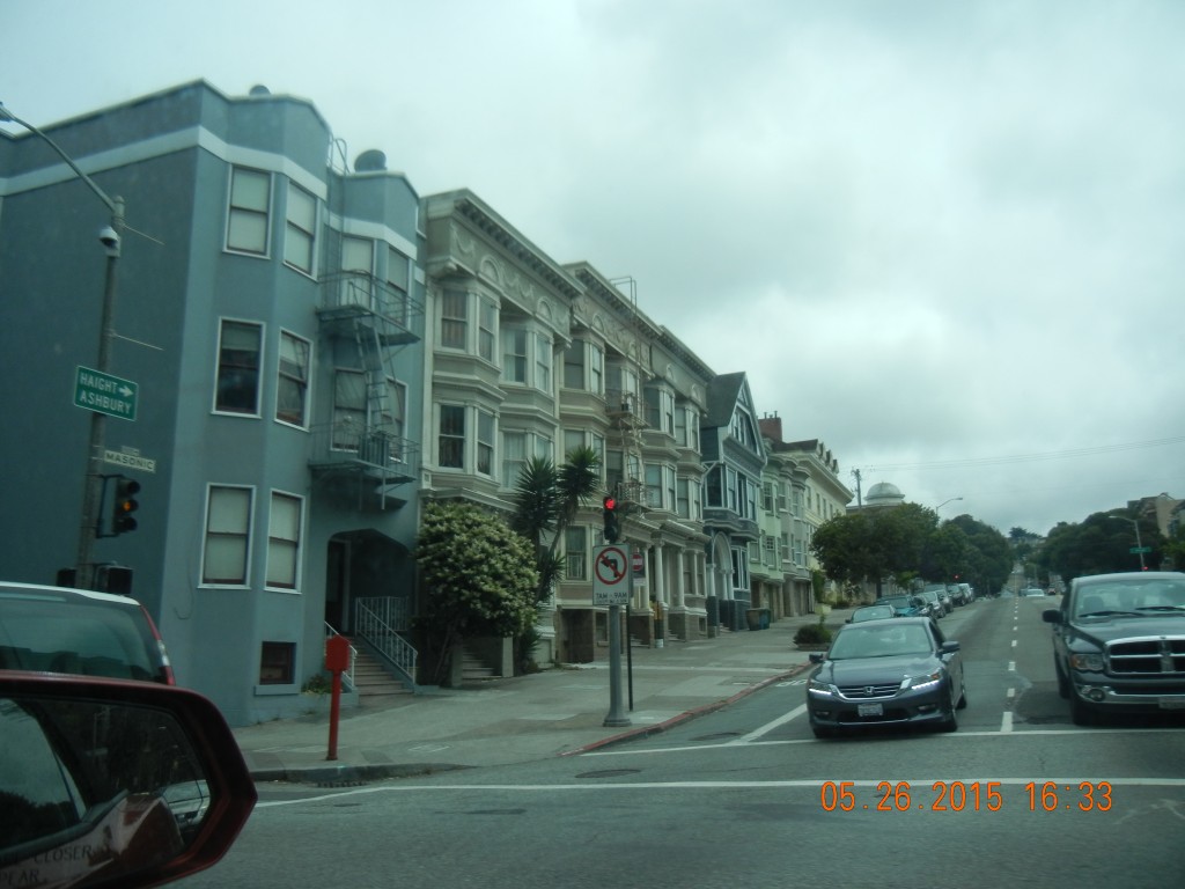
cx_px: 592
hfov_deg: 60.0
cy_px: 444
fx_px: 1027
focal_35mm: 30
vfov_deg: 46.8
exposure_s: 1/495
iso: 160
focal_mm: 5.4
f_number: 7
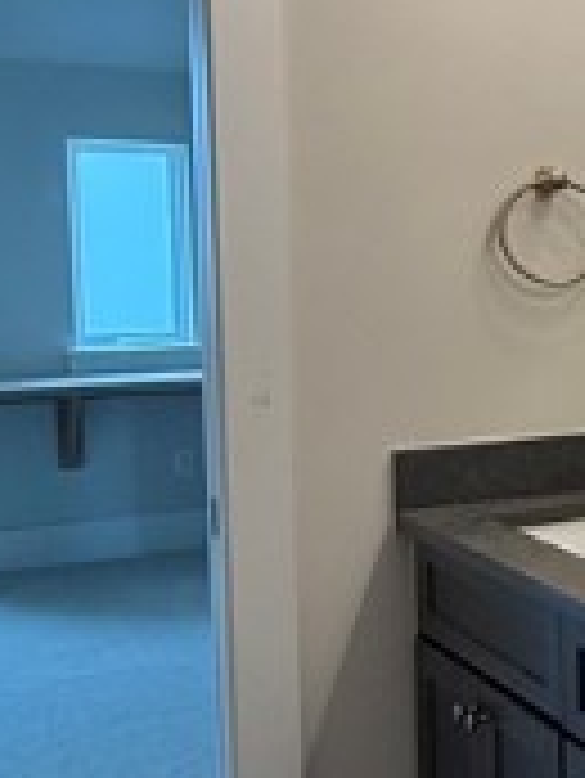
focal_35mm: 62
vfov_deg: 31.1
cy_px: 346
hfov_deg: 18.7
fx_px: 1395
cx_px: 1030
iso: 160
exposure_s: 1/120
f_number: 2.2
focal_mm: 2.22
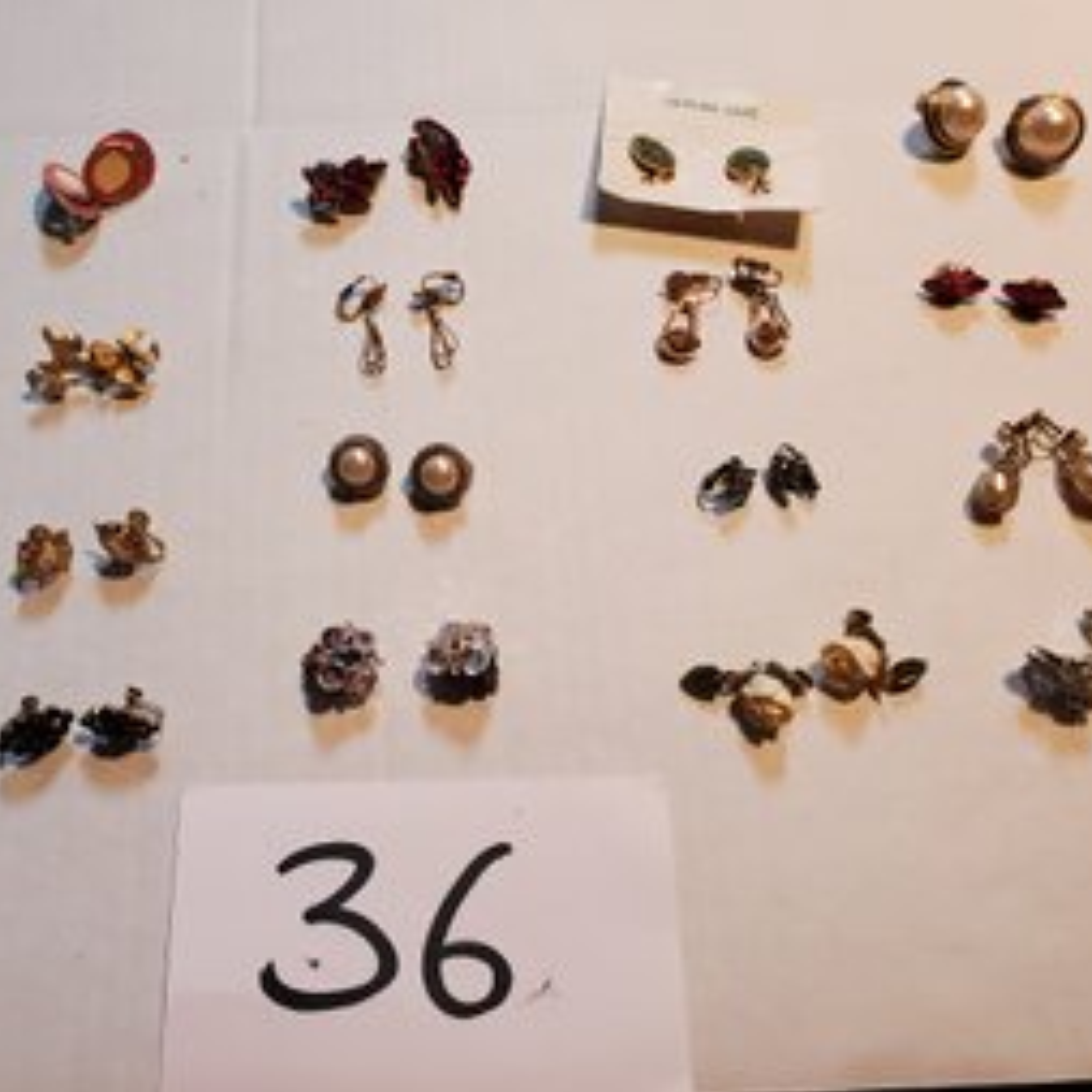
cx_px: 449
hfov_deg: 52.3
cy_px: 548
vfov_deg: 52.5
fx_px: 1106
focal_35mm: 31
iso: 320
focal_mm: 4.3
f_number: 2.4
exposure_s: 1/40
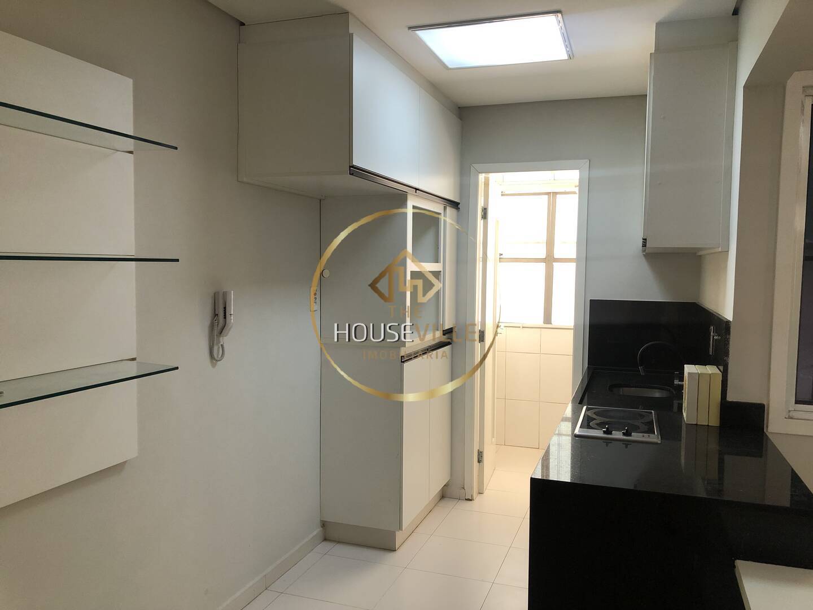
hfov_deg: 63.4
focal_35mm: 28
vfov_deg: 49.7
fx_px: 658
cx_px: 406
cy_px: 305
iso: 40
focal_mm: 3.99
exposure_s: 1/30
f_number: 1.8
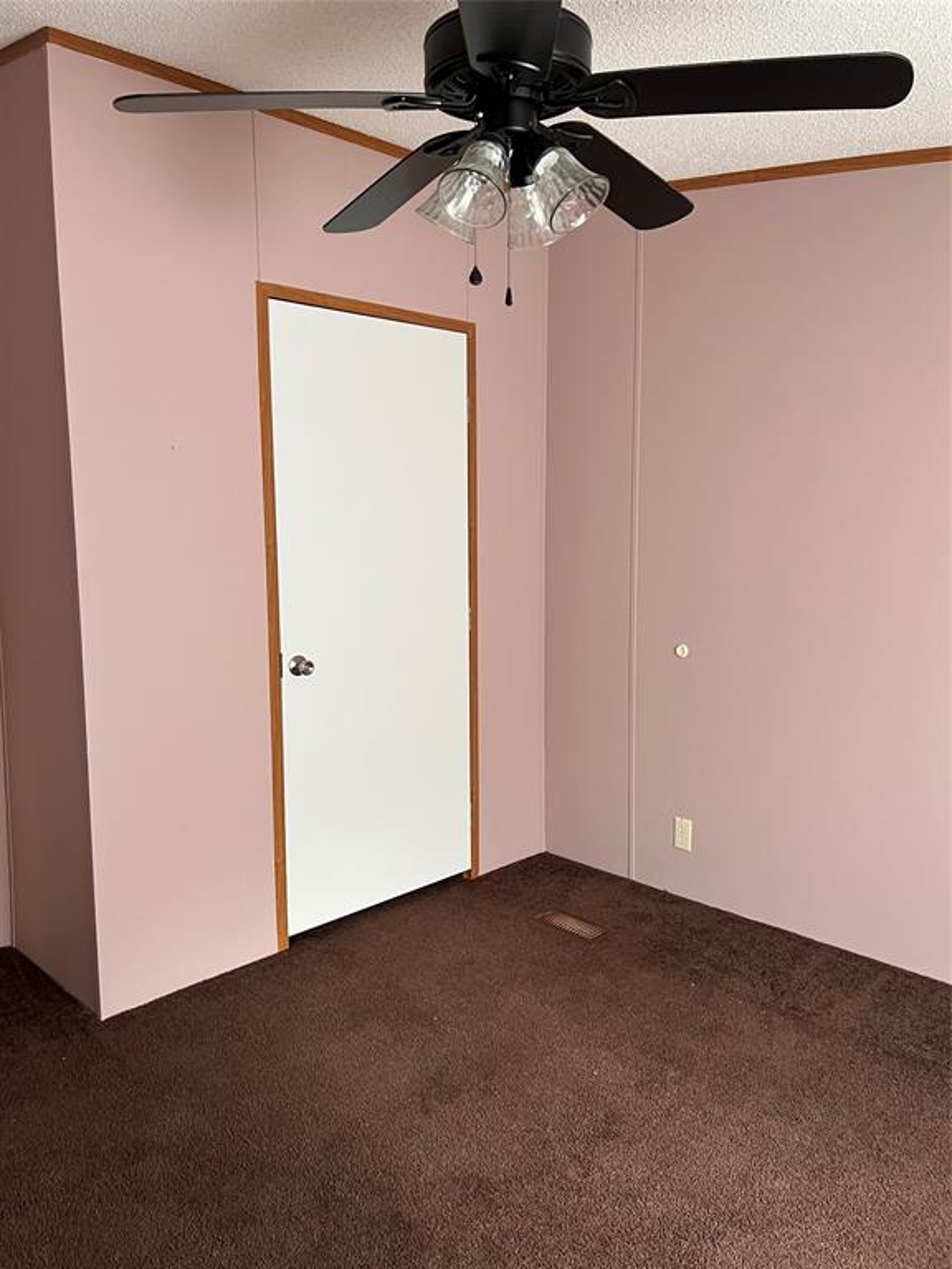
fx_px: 953
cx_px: 476
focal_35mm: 26
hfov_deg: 53.1
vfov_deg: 67.3
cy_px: 634
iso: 125
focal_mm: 5.7
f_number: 1.5
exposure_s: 1/72
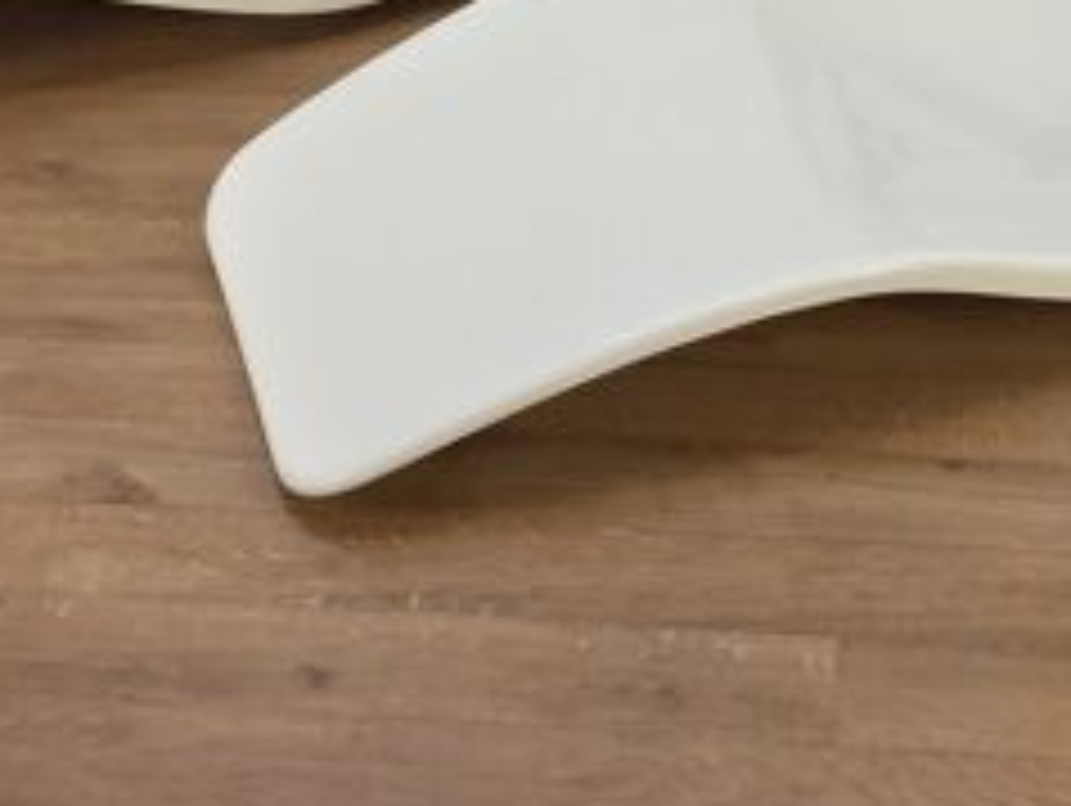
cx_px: 729
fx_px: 2261
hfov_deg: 26.5
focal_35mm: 73
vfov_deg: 19.3
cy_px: -99
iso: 32
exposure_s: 1/33
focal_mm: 4.15
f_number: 2.2
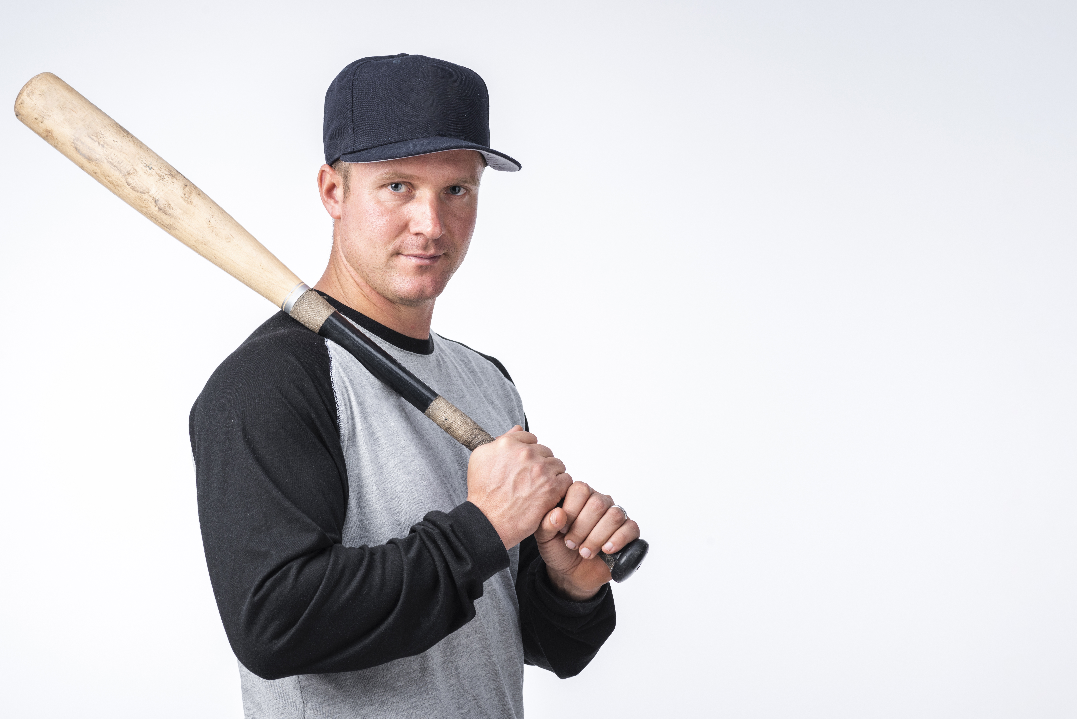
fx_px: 2544
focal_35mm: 85
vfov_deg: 16.1
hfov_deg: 23.9
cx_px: 538
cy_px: 360
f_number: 9
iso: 200
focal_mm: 85
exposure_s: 1/160
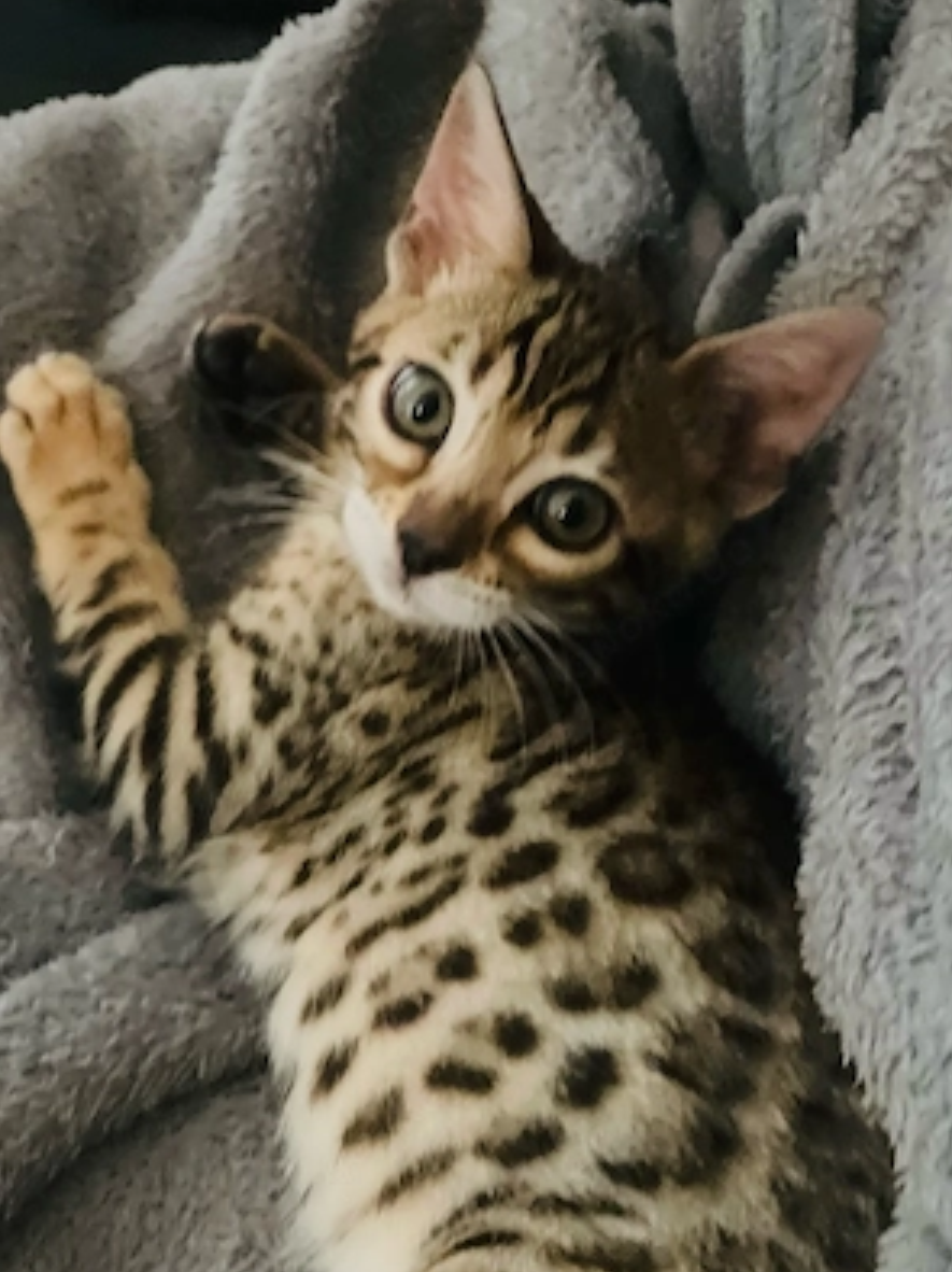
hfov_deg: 22.6
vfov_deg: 29.8
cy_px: 642
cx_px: 481
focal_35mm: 65
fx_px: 2386
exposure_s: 1/15
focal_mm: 7.5
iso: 800
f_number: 2.2
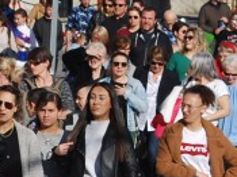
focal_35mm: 455
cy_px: 102
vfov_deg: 3.3
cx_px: -3
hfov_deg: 4.4
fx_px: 3111
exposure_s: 1/320
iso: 100
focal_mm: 55
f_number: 9
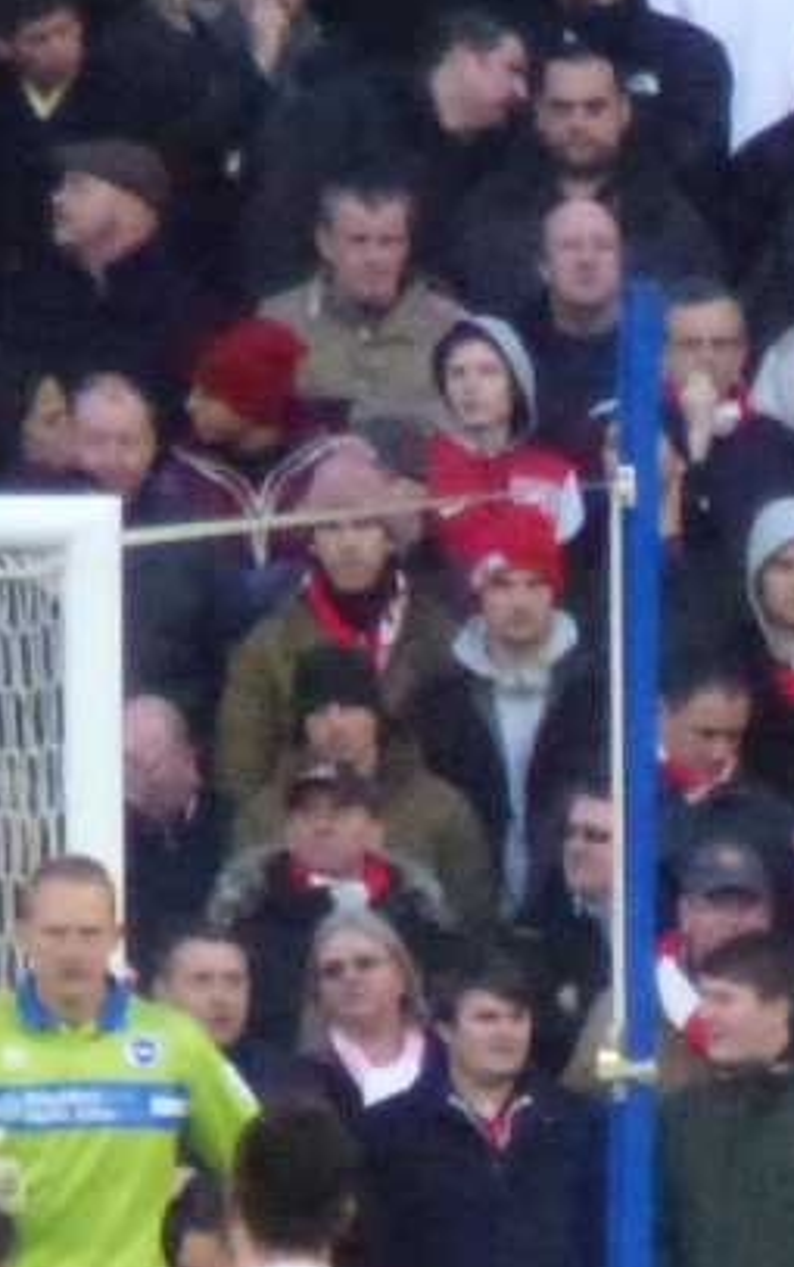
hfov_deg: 0.6
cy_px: 1541
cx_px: 1336
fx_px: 72545
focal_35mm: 2099
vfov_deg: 1.0
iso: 800
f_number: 5.9
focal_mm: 68.8
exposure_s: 1/100
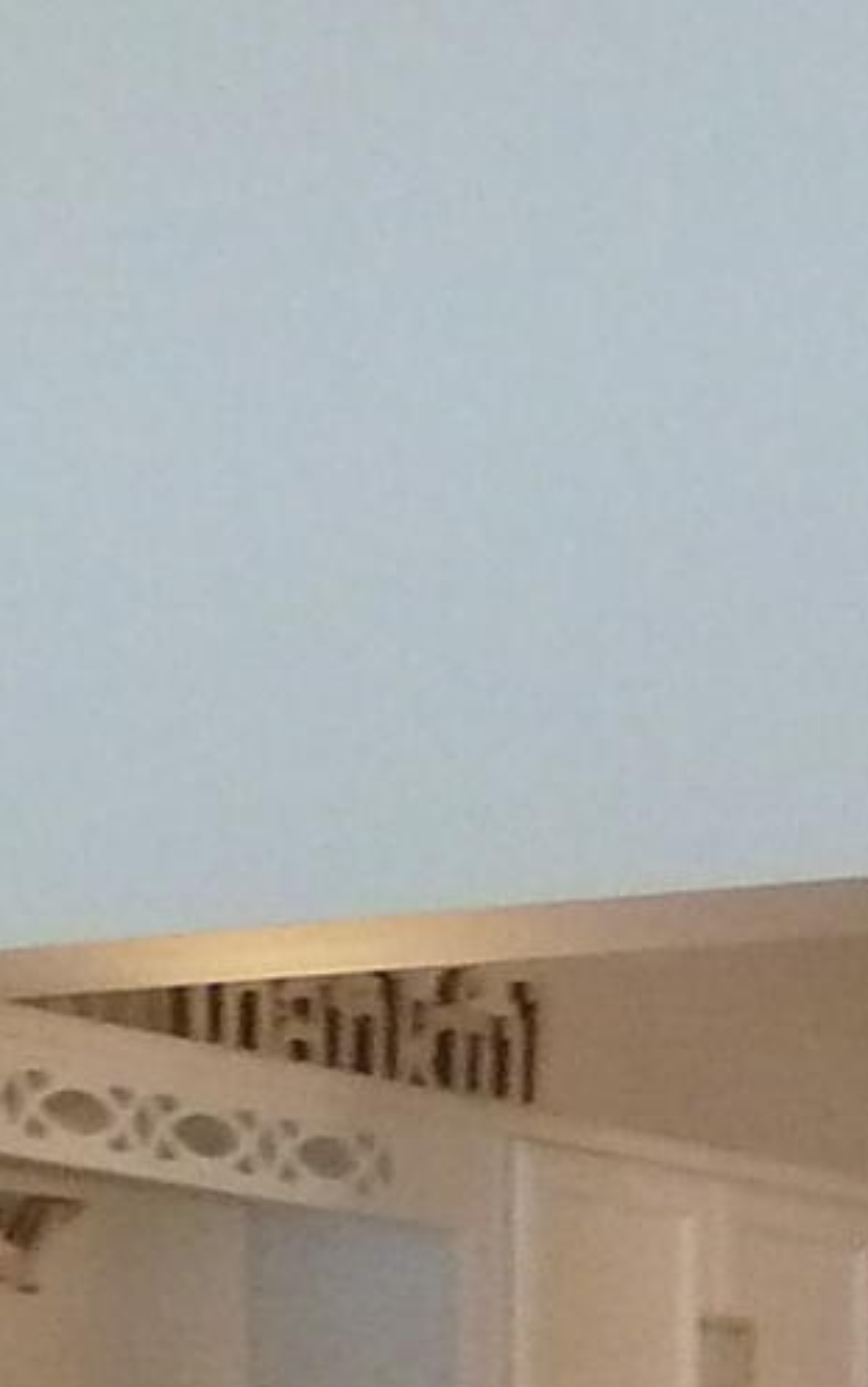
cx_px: 1546
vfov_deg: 12.3
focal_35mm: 160
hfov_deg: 7.9
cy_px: 2247
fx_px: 6051
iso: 400
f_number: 3.3
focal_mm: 4.1
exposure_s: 1/30
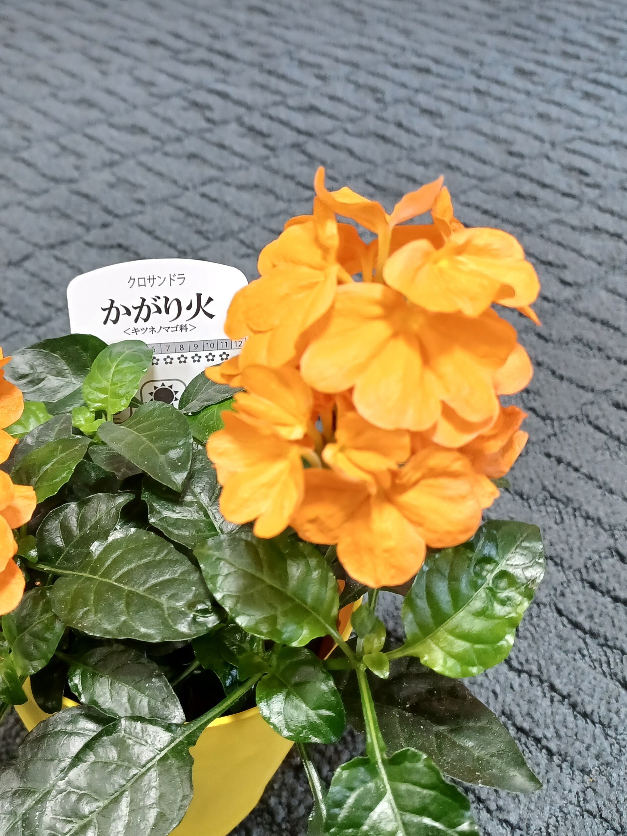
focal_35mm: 40
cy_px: 392
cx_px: 183
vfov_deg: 46.8
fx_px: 966
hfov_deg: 35.4
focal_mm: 4.6
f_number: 1.8
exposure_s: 1/24
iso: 320
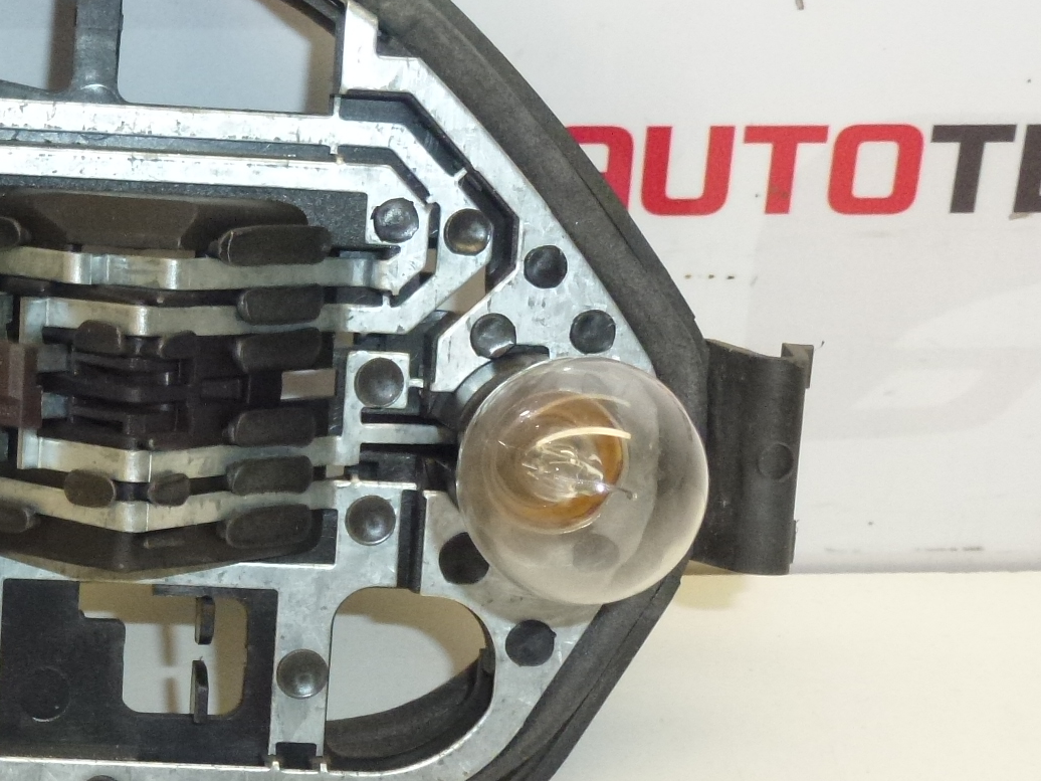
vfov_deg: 16.6
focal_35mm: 89
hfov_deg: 21.7
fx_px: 2676
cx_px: 179
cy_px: 414
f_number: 4
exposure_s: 1/160
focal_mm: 8
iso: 400
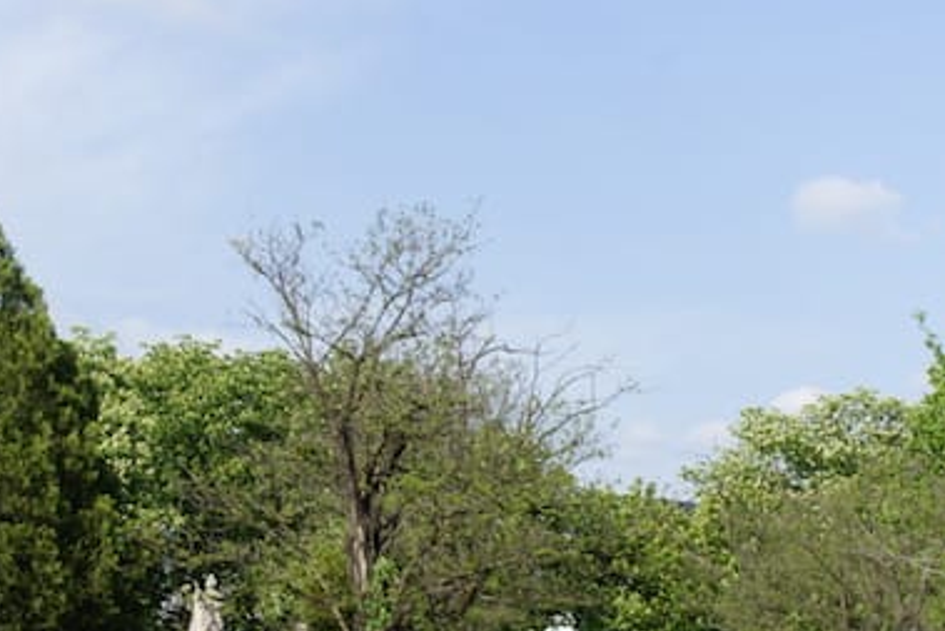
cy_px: 420
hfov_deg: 26.6
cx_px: 541
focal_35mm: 76
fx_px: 1996
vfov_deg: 17.9
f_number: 11
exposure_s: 1/125
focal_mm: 24
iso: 200
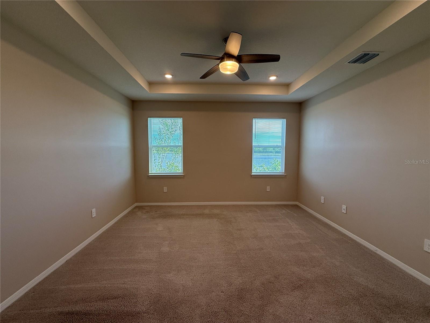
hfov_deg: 102.1
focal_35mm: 14
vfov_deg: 85.7
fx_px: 174
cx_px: 215
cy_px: 162
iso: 80
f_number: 2.2
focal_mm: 2.22
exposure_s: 1/120
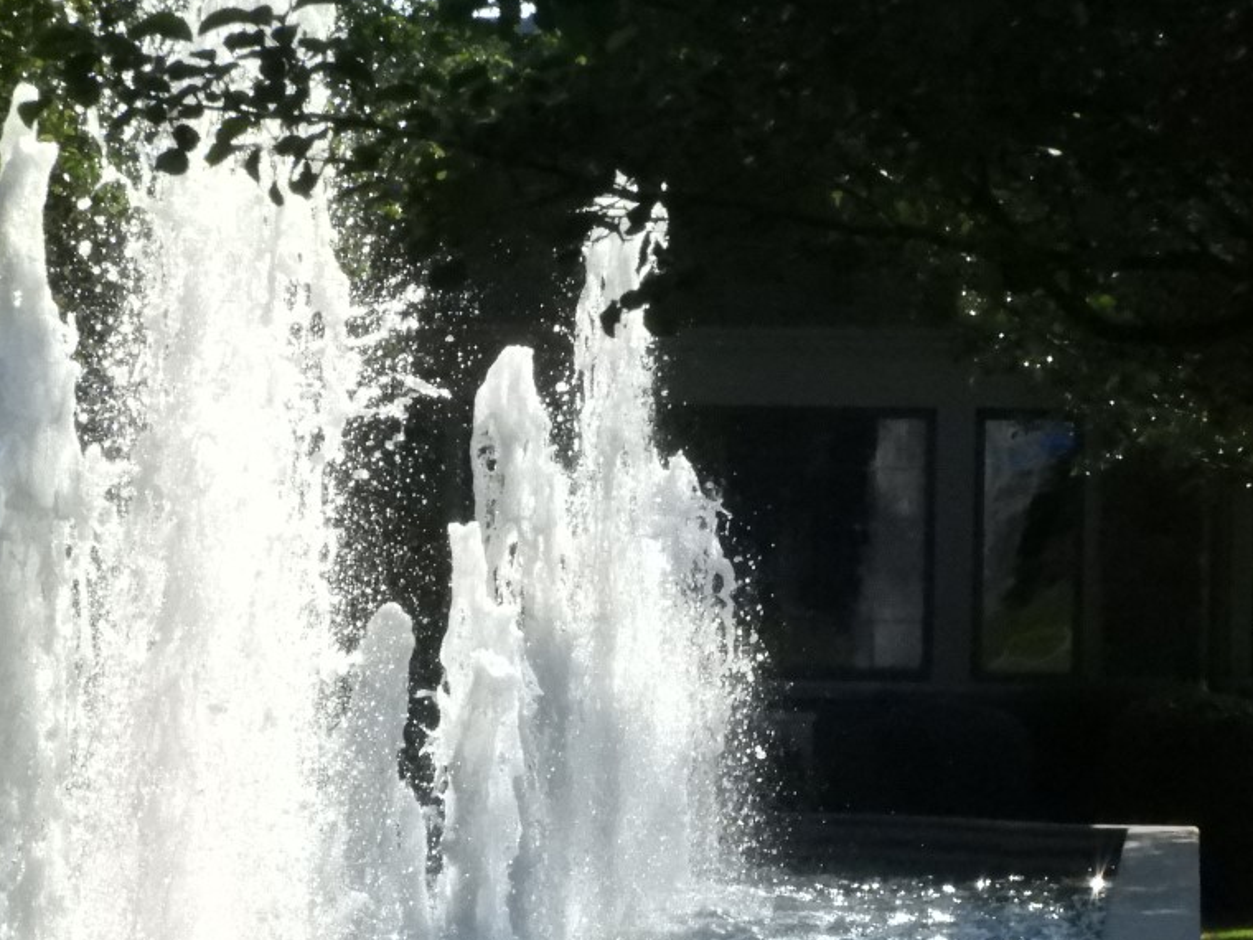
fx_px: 7203
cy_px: 706
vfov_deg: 7.5
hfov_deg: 9.9
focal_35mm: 199
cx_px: 618
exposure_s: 1/3200
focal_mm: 18.8
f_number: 7.6
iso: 1600
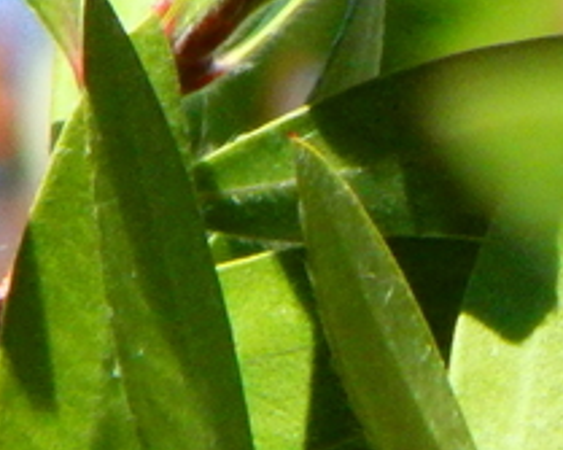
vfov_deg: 0.3
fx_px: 79410
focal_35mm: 4768
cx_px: 401
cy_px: -147
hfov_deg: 0.4
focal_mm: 160
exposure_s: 1/1000
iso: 400
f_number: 5.7
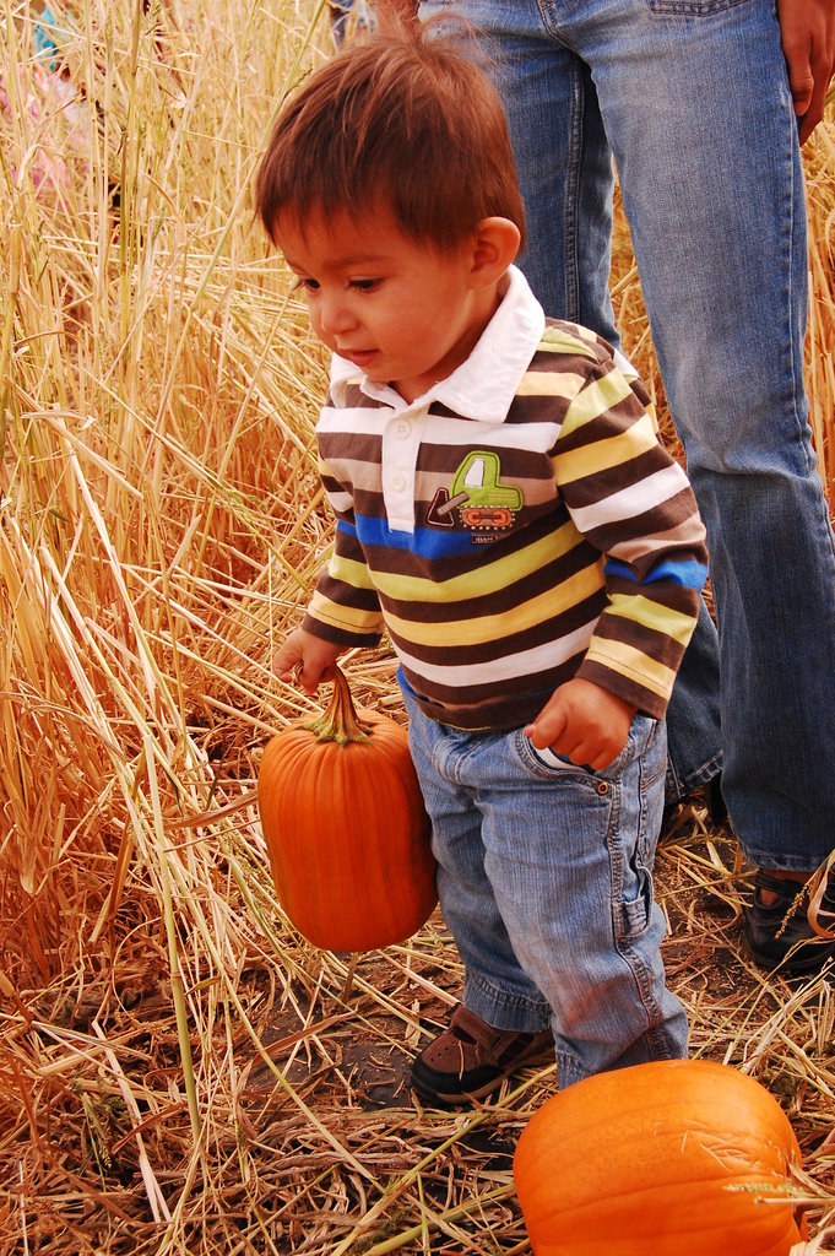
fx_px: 1673
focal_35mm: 48
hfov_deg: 28.0
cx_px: 418
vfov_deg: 41.1
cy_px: 628
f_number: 9
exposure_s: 1/500
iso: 800
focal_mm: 32
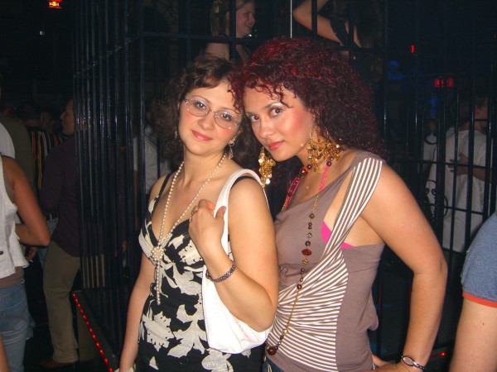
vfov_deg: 37.7
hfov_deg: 49.0
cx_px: 248
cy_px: 186
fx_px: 546
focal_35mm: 38
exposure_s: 1/60
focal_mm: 7.9
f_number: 2.8
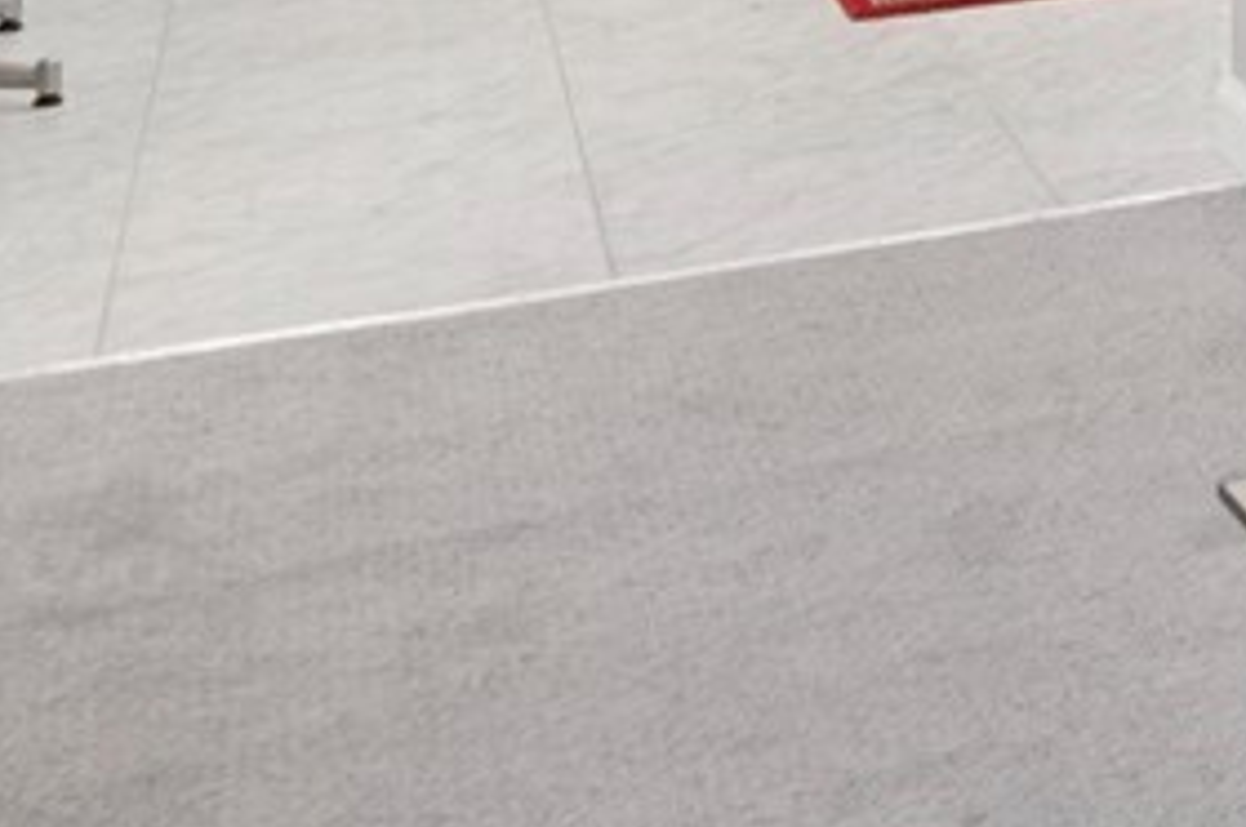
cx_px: 2590
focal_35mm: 91
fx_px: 3146
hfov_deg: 16.3
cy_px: -845
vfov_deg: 13.0
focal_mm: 10
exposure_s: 5
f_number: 8
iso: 100
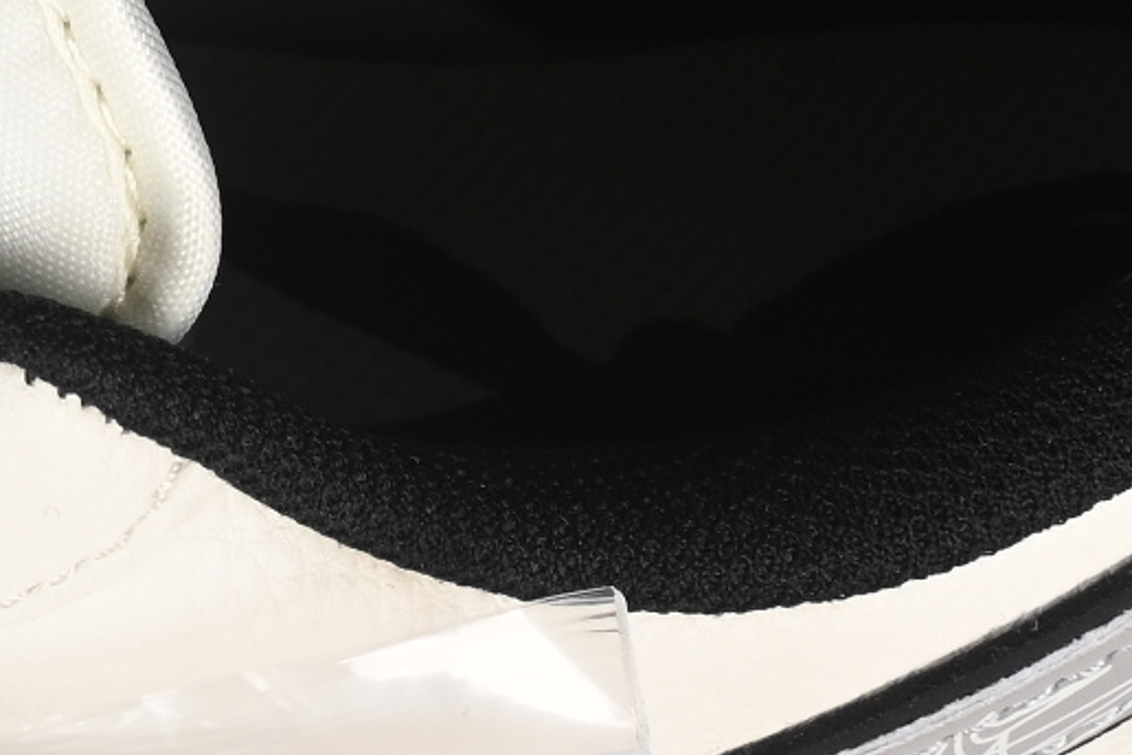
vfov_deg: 3.4
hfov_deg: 5.0
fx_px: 12734
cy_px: -213
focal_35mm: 405
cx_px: -715
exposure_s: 1/80
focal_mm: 50
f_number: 7.1
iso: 160
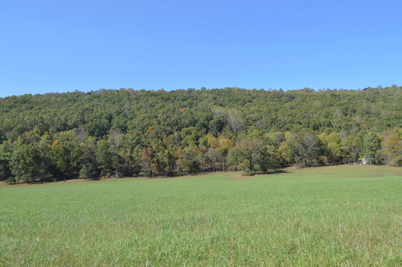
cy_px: 134
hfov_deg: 62.0
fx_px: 335
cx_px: 201
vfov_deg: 43.5
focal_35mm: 30
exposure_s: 1/160
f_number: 6.3
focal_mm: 20
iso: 100
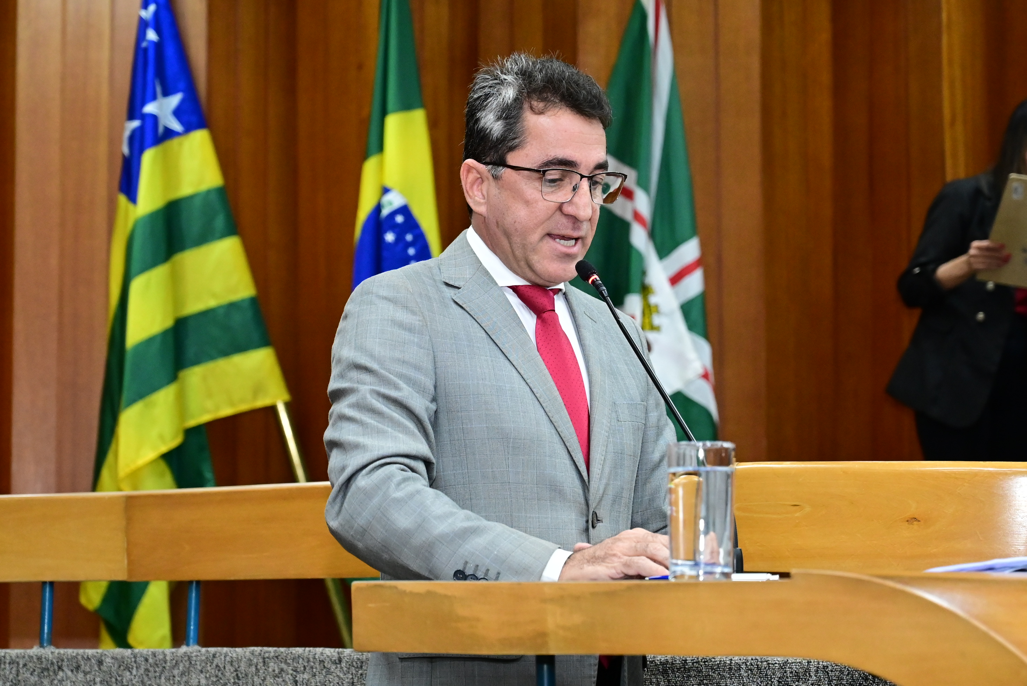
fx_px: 2655
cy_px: 343
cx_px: 514
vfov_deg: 14.7
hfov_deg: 21.9
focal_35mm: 93
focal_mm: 62
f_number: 4
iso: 4000
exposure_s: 1/125
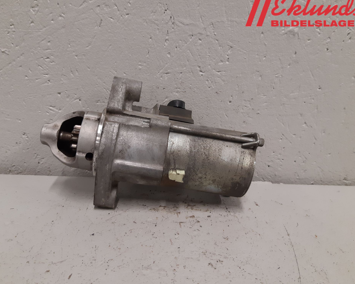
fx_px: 294
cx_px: 167
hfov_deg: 62.2
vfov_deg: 51.5
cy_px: 141
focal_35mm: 28
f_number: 1.7
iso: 160
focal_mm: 3.93
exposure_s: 1/50
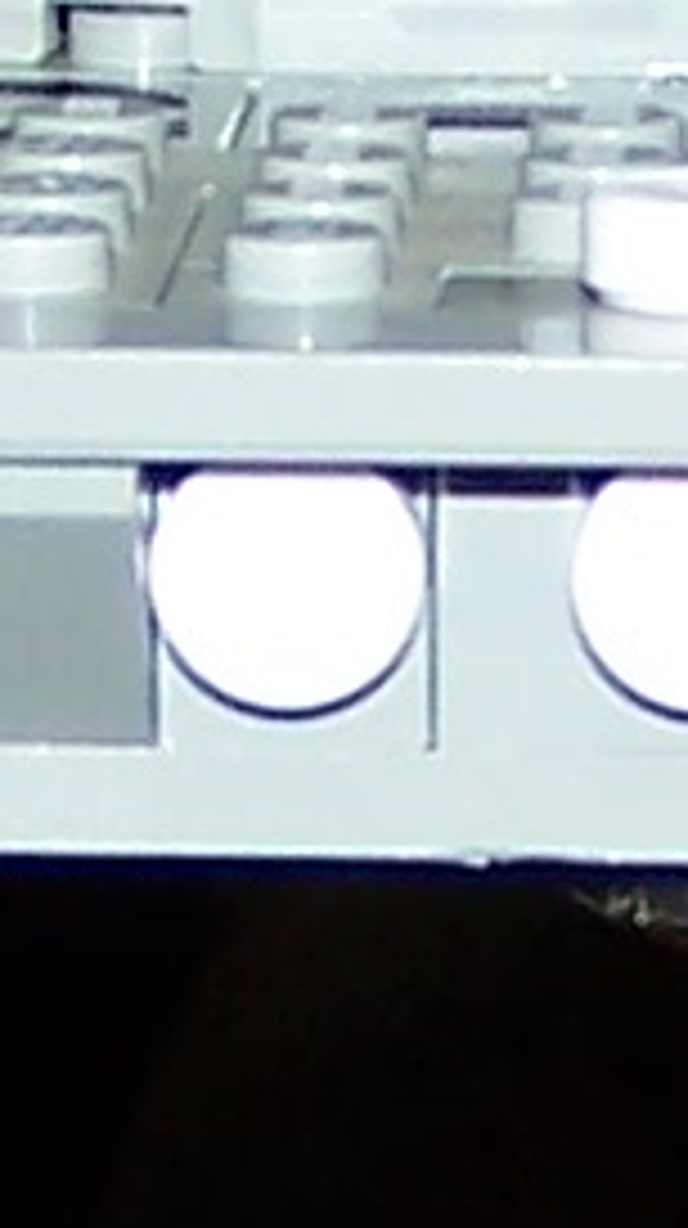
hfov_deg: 3.1
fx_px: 12716
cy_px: 1161
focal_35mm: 391
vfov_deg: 5.5
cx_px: 782
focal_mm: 6.3
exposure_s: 1/60
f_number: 2.8
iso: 80
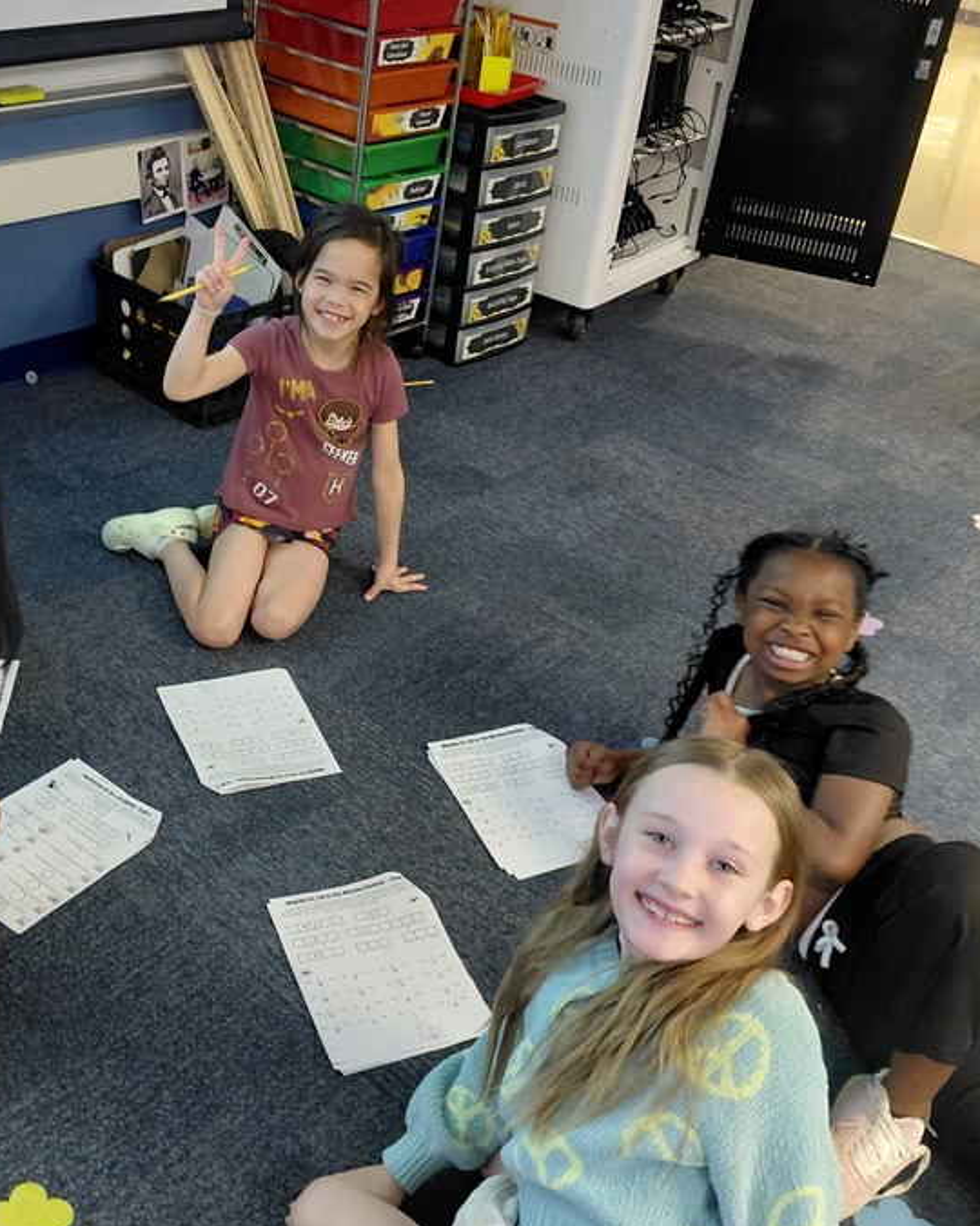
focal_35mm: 37
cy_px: 565
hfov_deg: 39.5
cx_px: 299
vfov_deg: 49.0
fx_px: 1341
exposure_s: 1/40
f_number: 1.8
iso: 320
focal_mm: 4.69
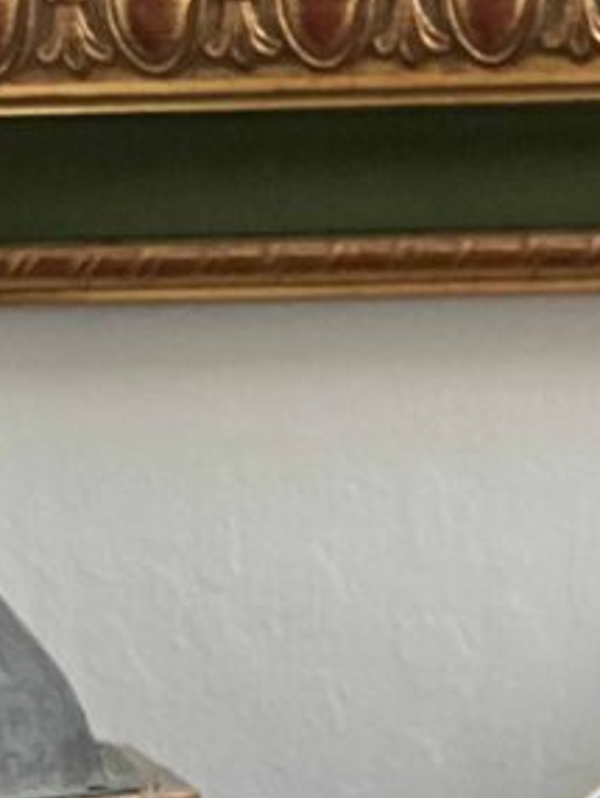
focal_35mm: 93
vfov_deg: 18.4
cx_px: 458
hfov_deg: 15.8
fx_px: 2146
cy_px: 1230
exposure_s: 1/46
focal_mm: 5.7
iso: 500
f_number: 1.5
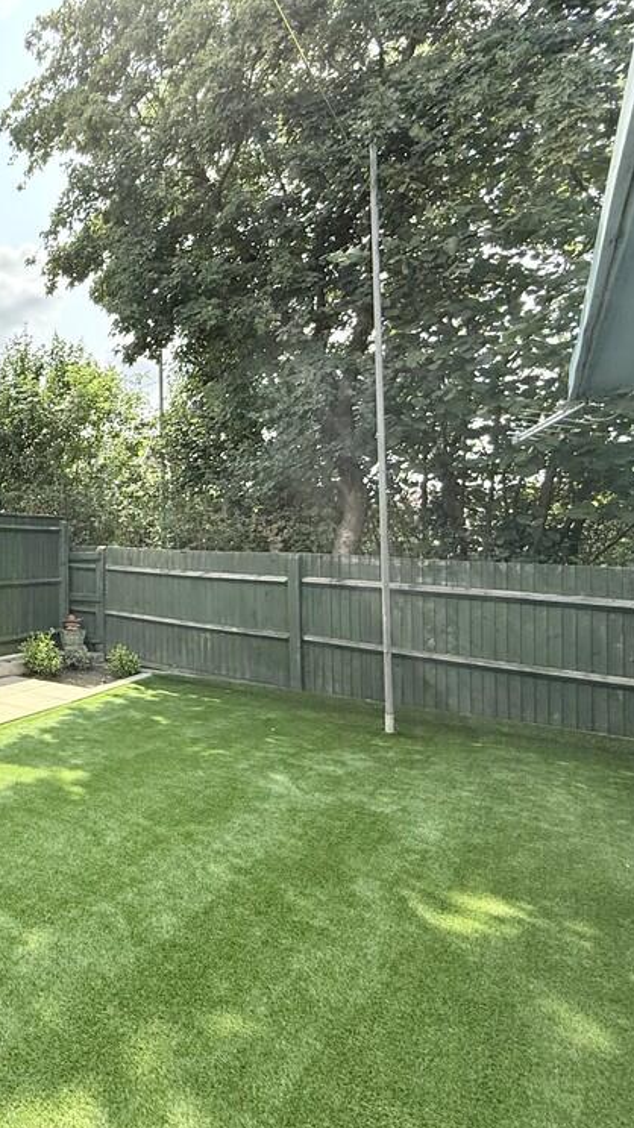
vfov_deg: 83.9
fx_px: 628
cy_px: 553
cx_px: -86
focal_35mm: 21
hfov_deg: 41.1
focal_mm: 2.22
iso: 64
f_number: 2.2
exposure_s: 1/1001
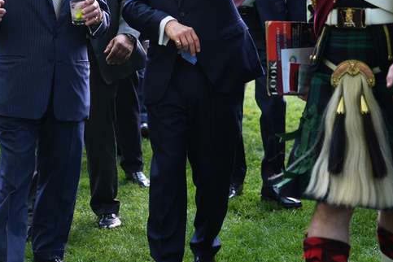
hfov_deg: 18.9
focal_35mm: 106
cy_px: 70
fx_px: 1157
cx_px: 34
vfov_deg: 12.9
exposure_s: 1/500
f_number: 2
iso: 320
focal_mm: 50
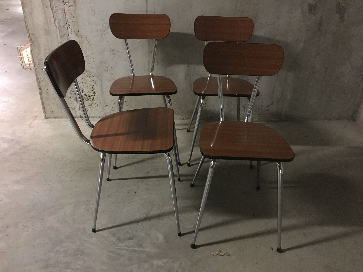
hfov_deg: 61.7
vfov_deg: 48.2
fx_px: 304
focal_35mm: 29
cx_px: 182
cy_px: 136
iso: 125
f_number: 2.2
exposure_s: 1/4
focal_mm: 4.15
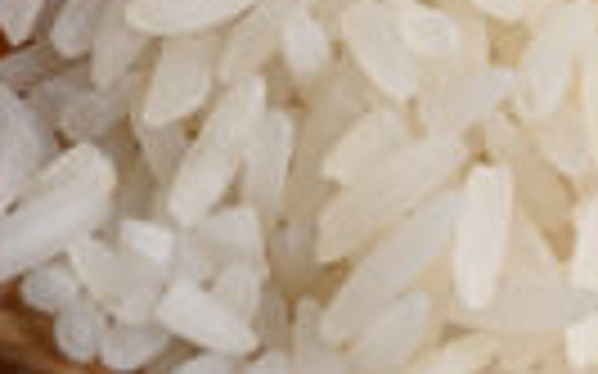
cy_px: 241
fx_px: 7689
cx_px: 809
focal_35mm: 472
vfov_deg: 2.8
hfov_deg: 4.4
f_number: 9
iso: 100
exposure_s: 1/125
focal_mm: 60
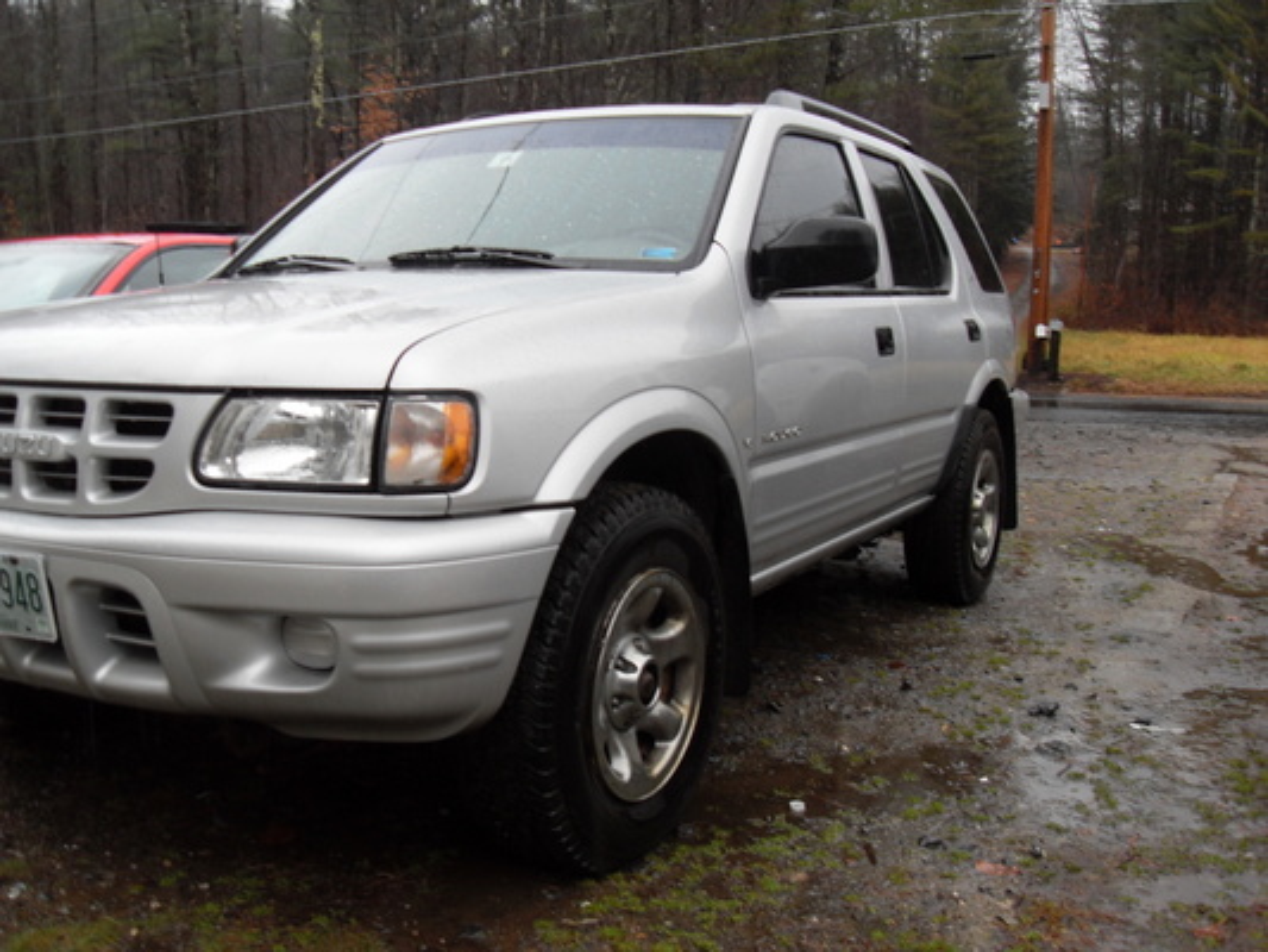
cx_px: 634
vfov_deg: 41.8
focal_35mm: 34
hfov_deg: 53.9
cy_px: 476
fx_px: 1246
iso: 80
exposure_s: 1/125
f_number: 2.8
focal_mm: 6.3
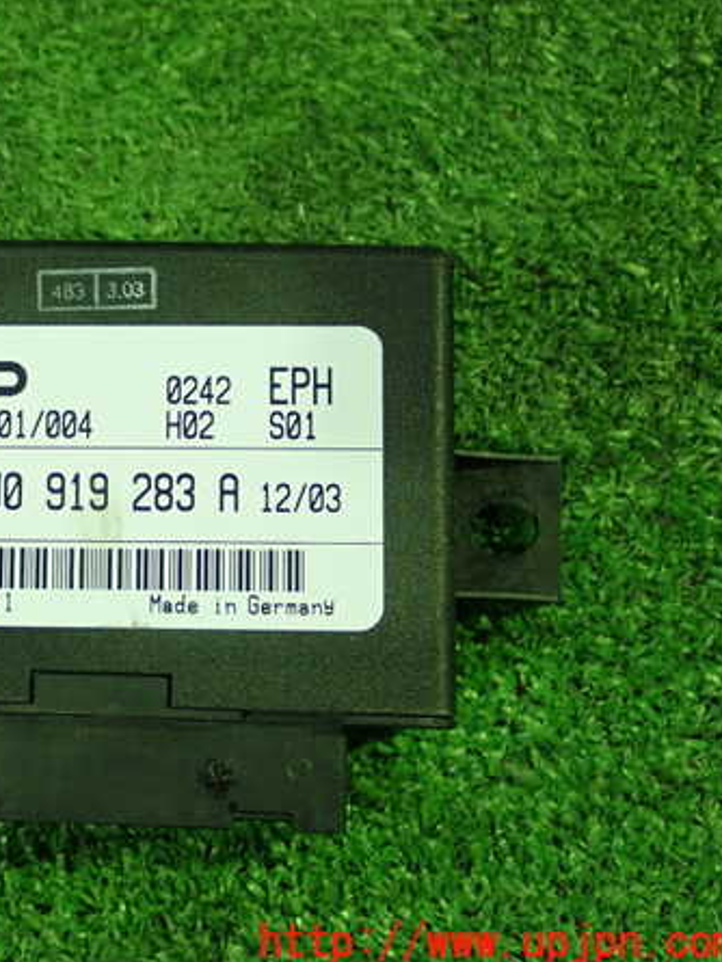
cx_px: 99
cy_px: 484
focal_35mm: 58
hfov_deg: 24.6
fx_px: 1612
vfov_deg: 33.2
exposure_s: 1/50
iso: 800
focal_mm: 7.86
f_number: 2.9
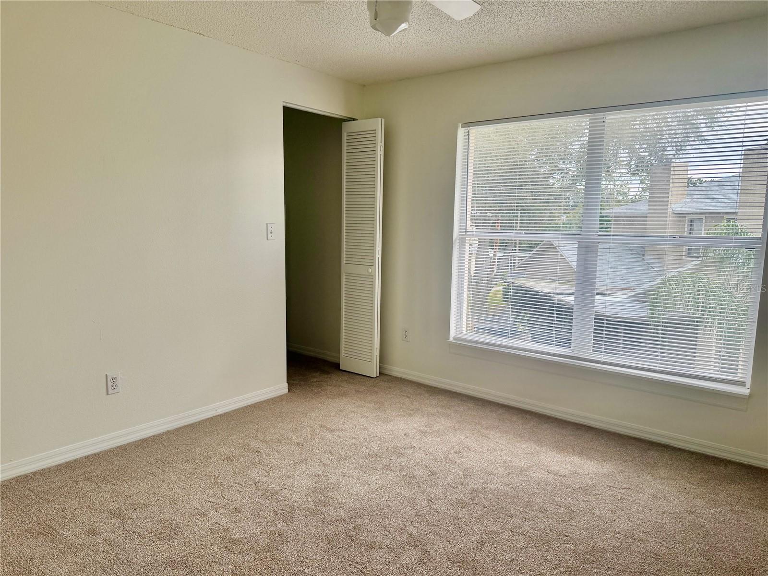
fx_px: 532
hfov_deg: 71.6
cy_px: 288
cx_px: 384
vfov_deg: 56.8
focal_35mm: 24
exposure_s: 1/342
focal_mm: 6.76
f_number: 1.78
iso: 100
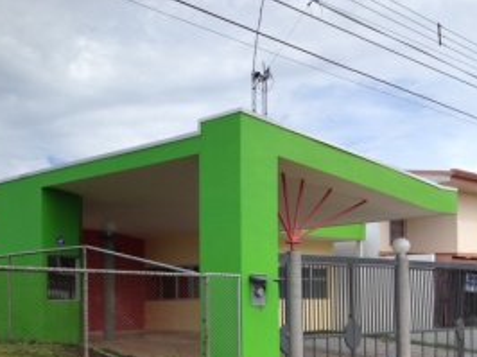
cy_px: 283
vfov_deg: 24.4
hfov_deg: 32.1
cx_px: 122
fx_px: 812
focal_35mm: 59
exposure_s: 1/986
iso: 64
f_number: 2.4
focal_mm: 4.28
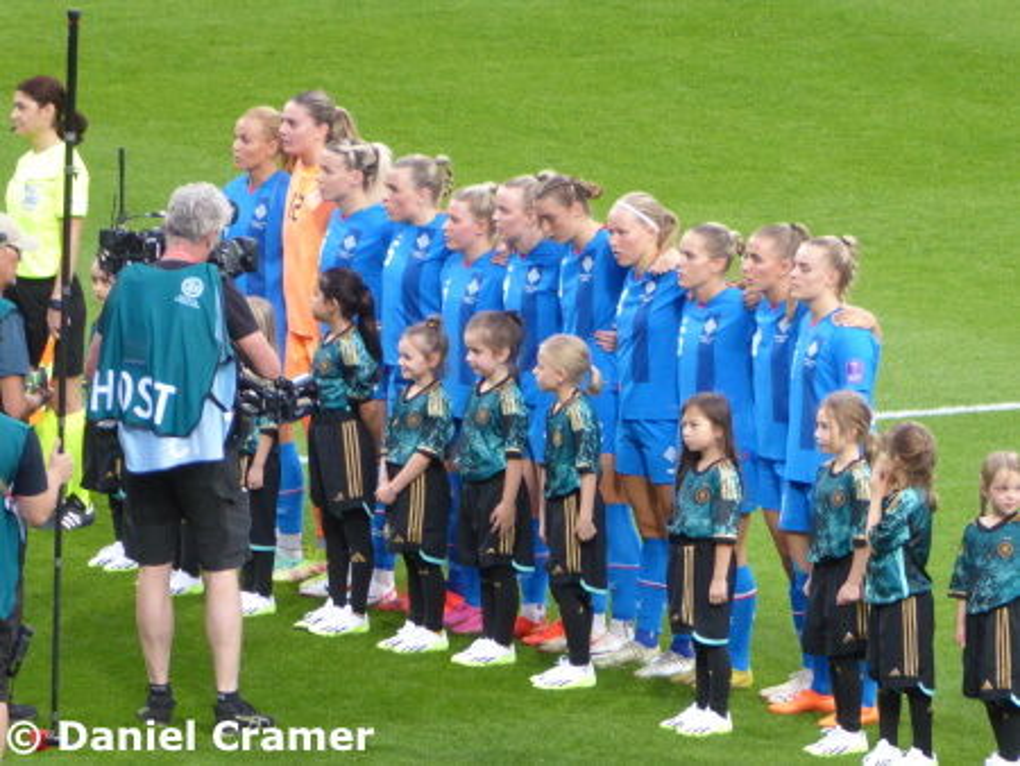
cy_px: 383
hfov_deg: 2.8
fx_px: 21227
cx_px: 510
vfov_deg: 2.1
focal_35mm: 720
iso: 640
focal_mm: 129
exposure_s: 1/125
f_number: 6.4
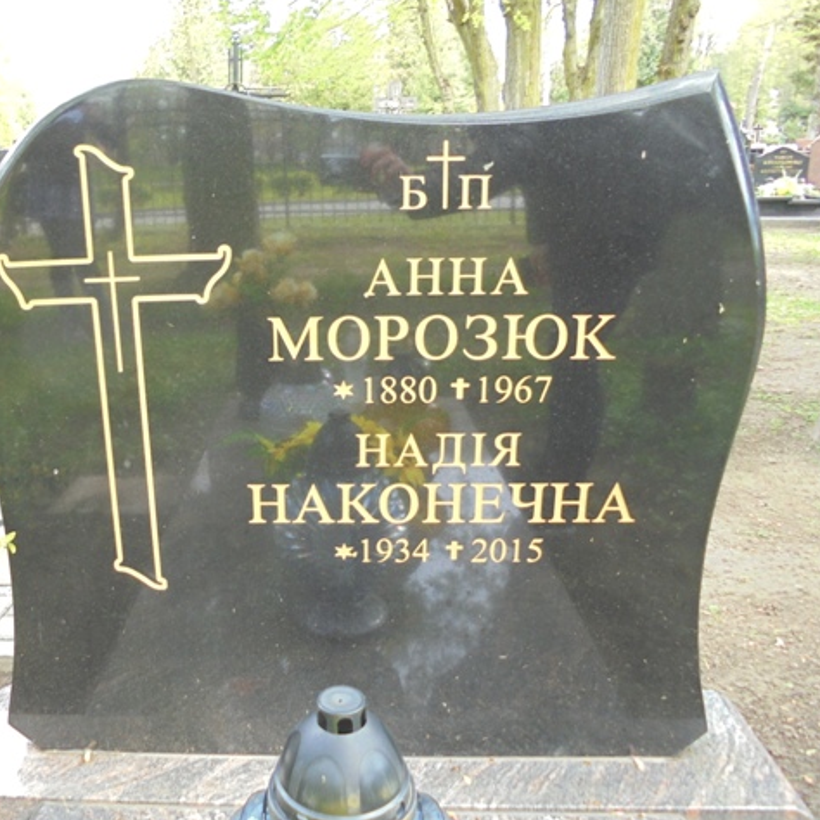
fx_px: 831
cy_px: 407
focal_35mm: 31
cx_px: 287
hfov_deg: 51.7
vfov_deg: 52.5
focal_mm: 4.6
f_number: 3.5
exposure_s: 1/30
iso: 100
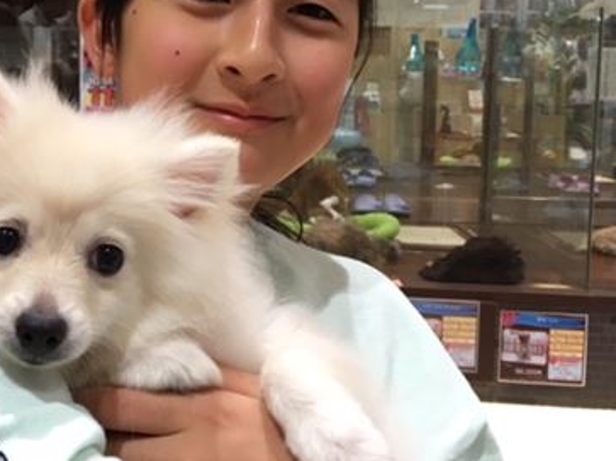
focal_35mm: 48
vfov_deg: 30.0
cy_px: 144
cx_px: 148
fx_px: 854
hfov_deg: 38.6
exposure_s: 1/30
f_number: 2.2
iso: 50
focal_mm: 4.15
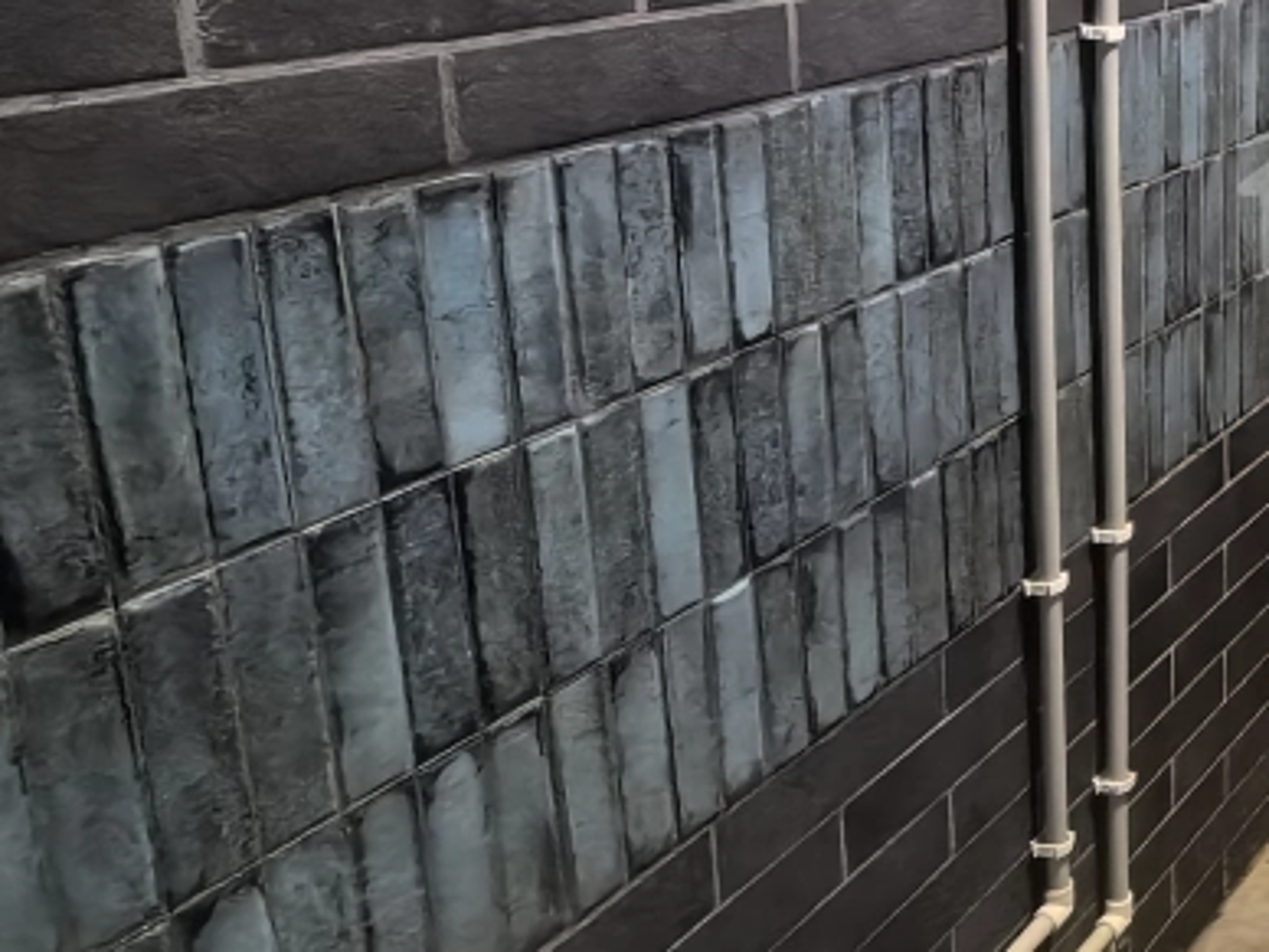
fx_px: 1540
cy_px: 185
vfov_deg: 33.3
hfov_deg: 33.6
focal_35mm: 42
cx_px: 1619
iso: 800
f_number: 2.2
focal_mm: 1.76
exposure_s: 1/25
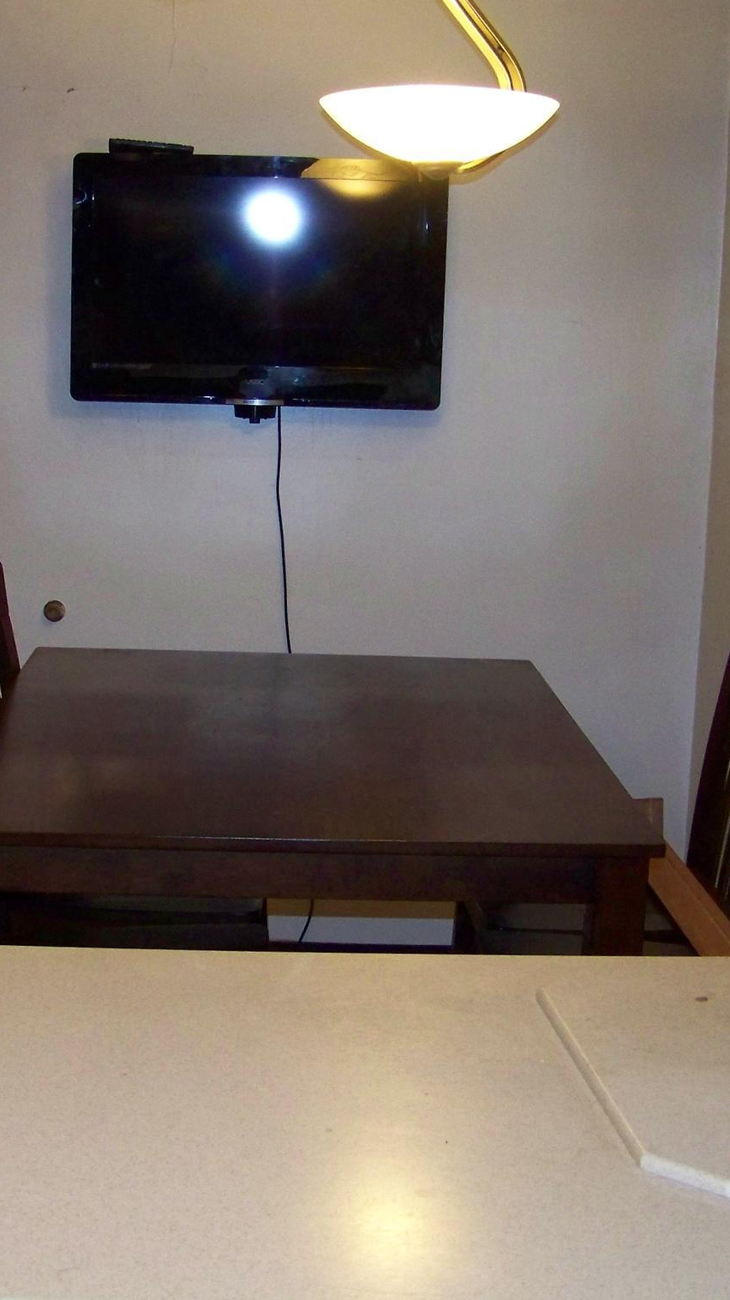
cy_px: 643
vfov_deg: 39.2
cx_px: 173
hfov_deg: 22.4
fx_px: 1825
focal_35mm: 53
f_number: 2.8
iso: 200
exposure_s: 1/30
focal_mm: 5.85
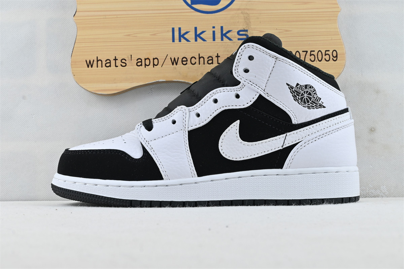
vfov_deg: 25.8
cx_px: 202
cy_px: 134
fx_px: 589
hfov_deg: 37.9
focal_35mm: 52
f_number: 10
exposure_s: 1/13
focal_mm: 35
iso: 100
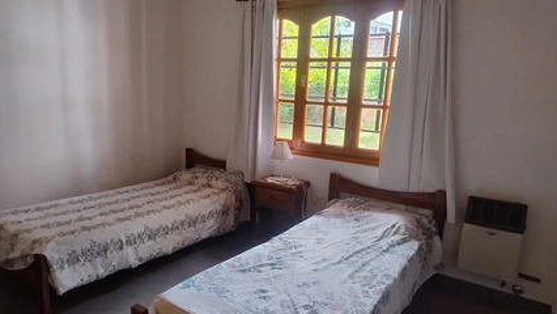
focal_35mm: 27
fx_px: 399
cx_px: 272
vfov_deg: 42.9
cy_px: 174
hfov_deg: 69.8
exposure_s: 1/100
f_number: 1.8
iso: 525
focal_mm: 5.56
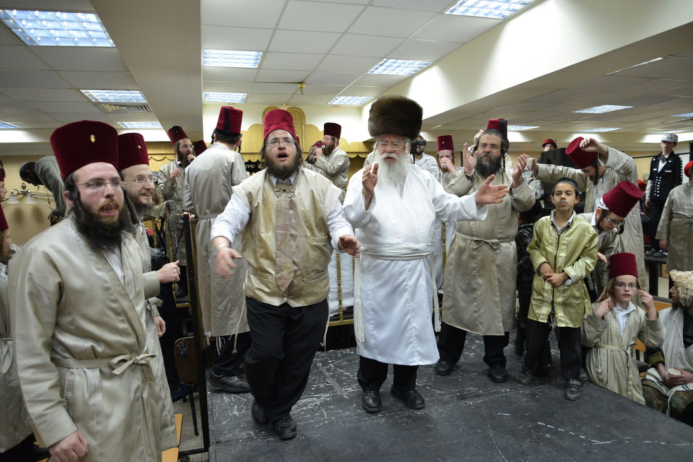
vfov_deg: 53.1
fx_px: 462
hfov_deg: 73.8
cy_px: 231
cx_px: 346
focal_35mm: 24
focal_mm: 24
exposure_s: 1/100
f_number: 4
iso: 1600
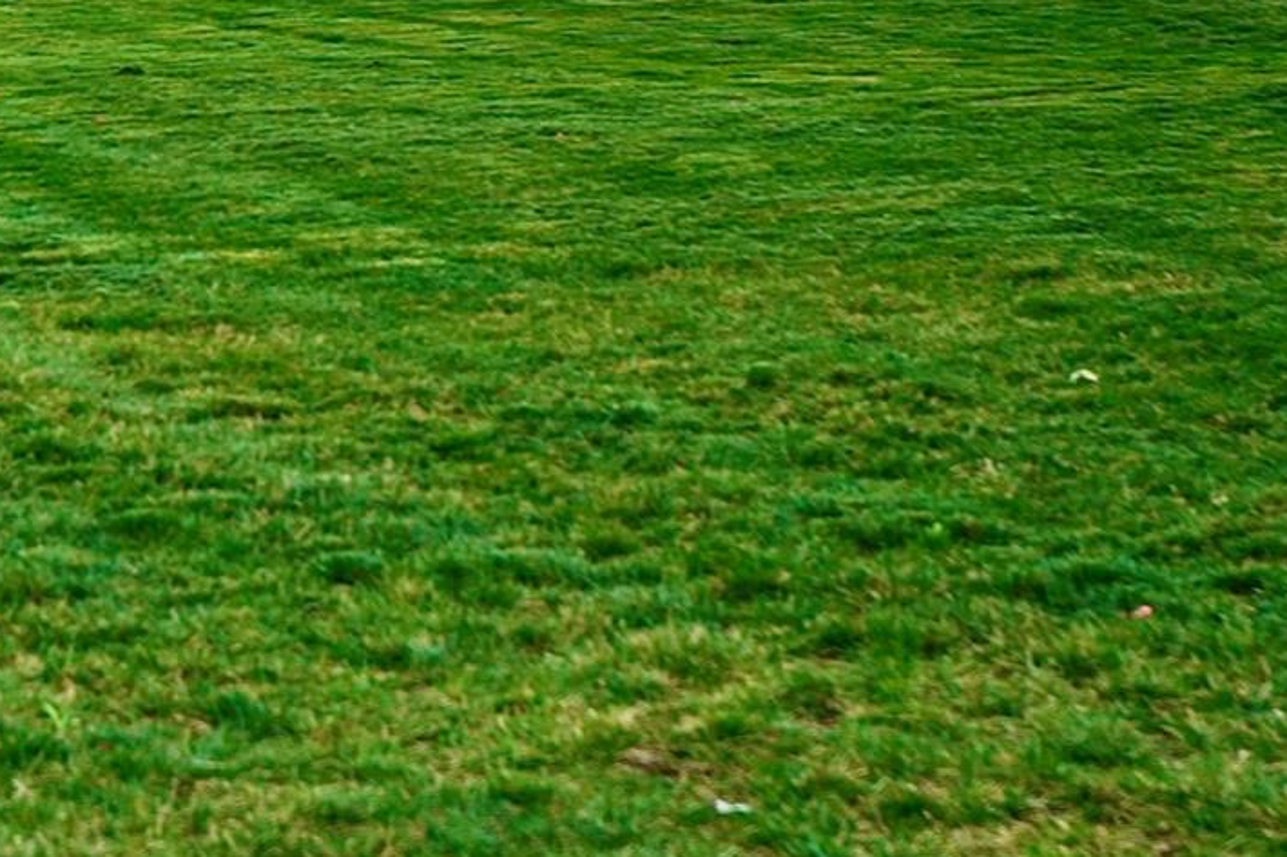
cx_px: 120
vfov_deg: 9.1
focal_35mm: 150
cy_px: 131
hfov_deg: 13.6
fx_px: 5361
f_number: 6.3
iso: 100
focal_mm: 52
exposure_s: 1/100
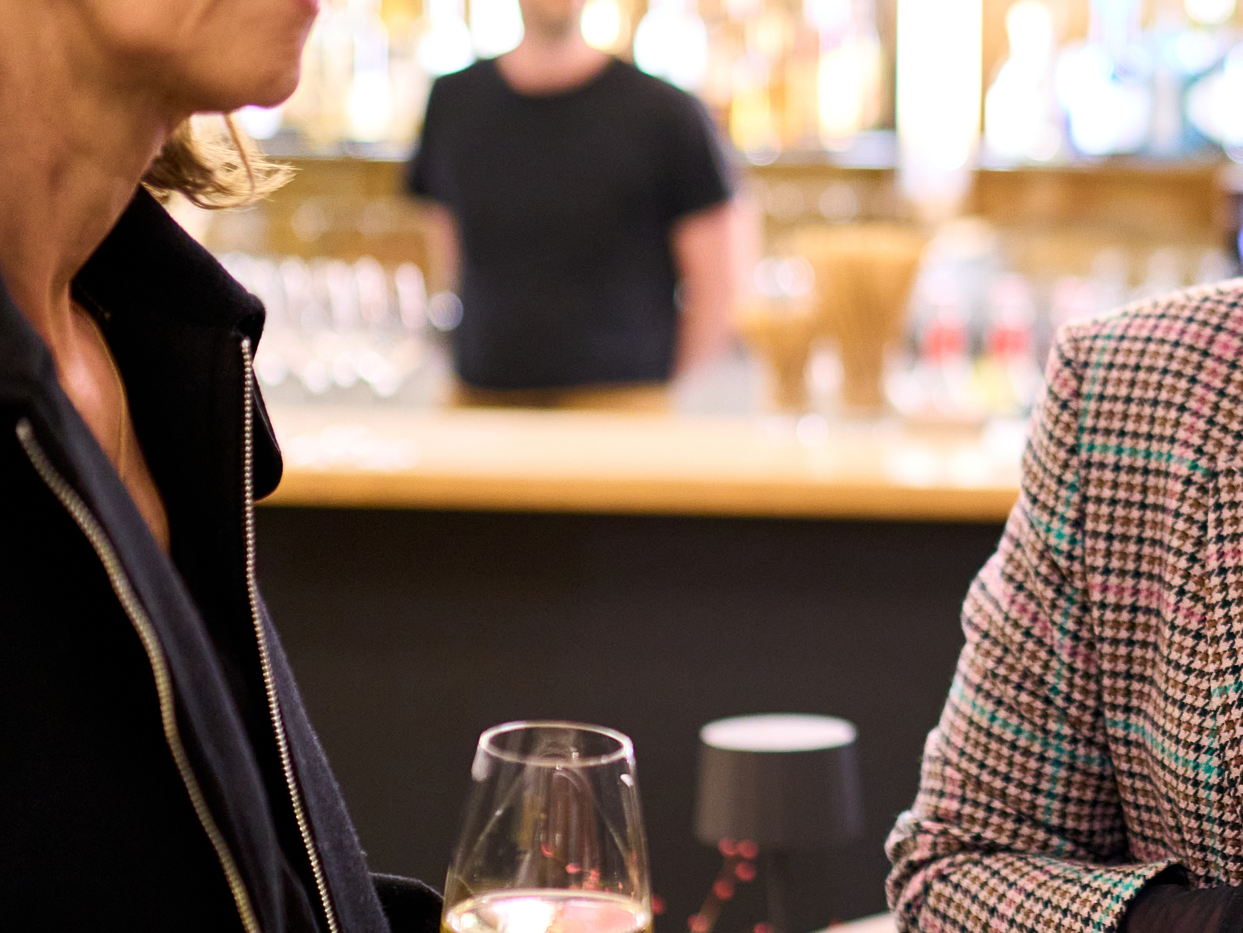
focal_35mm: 94
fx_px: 3376
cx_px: 1268
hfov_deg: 20.2
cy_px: 488
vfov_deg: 15.7
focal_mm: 35
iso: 1000
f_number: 1.4
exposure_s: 1/60
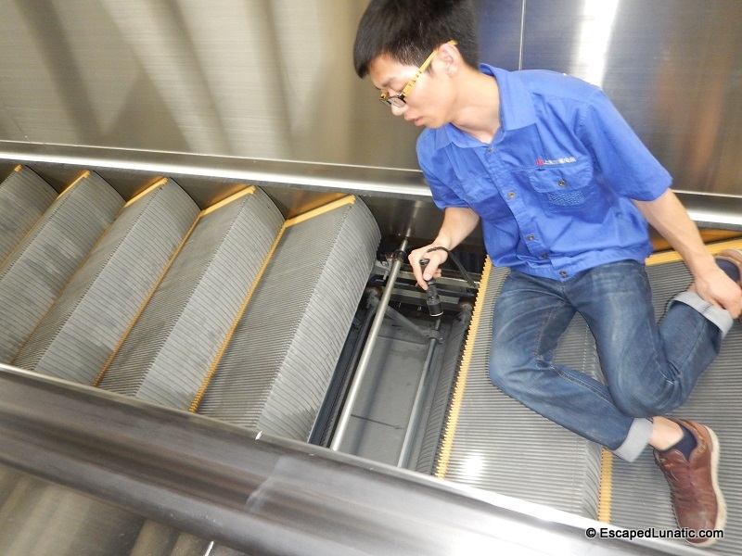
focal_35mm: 24
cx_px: 371
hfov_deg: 71.6
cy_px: 278
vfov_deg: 56.8
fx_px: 514
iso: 400
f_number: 2.8
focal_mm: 4.3
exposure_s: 1/20
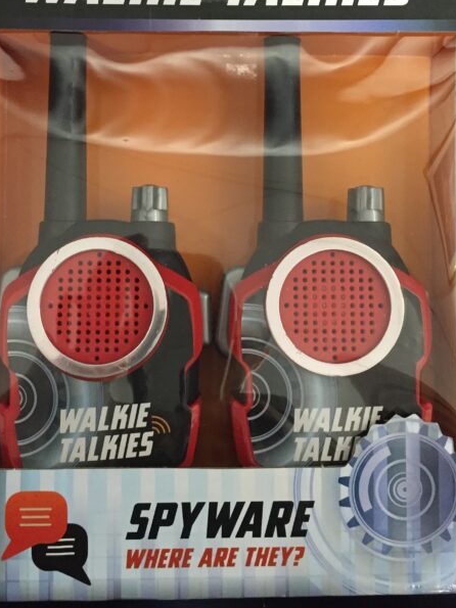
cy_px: 231
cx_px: 216
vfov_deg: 47.5
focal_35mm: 39
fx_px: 685
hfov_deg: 36.8
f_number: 2.2
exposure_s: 1/17
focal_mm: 4.15
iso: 320
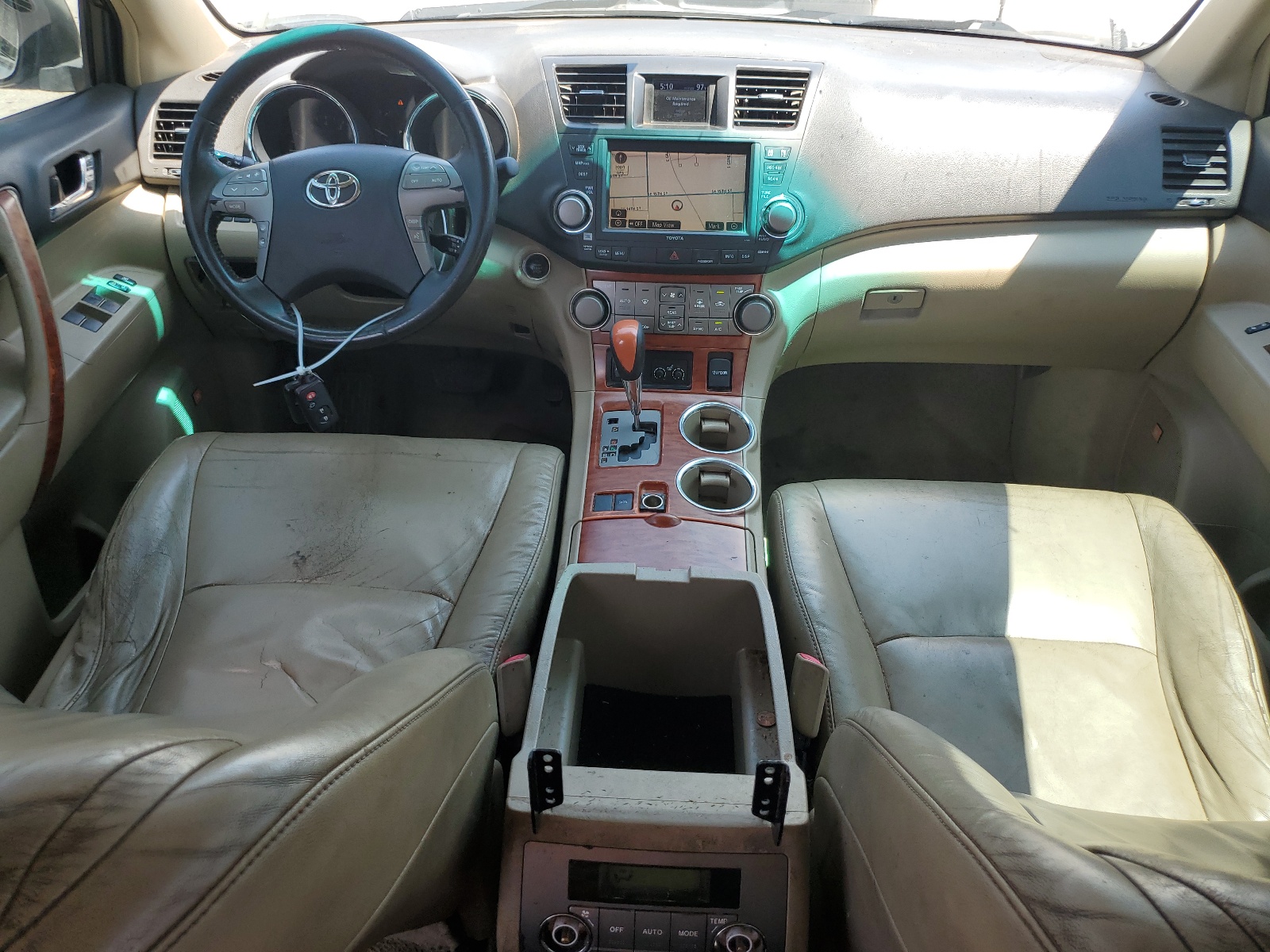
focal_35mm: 26
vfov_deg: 53.1
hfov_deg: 67.3
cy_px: 476
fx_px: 954
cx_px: 635
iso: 50
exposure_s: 1/303
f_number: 1.5
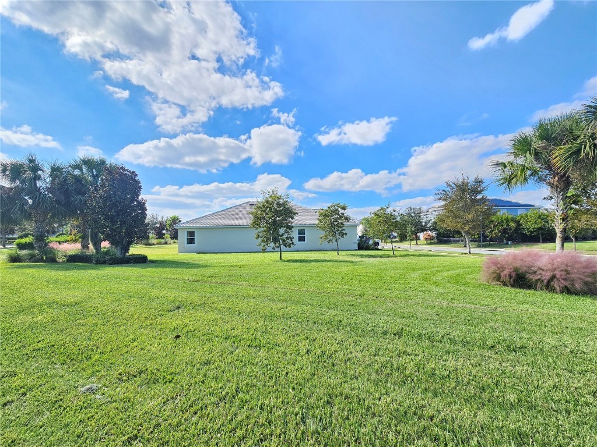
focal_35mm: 13
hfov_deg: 106.2
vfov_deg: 89.9
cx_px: 298
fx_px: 224
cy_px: 224
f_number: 2.2
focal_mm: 2.2
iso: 50
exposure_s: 1/529
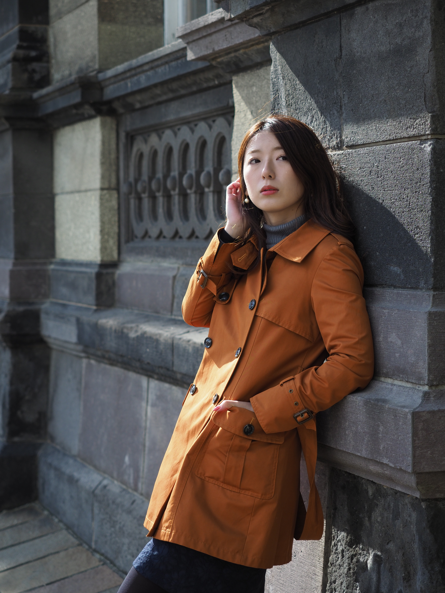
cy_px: 296
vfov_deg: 24.4
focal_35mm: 80
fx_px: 1371
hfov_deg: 18.4
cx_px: 222
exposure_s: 1/1250
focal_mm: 40
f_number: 2.8
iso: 200
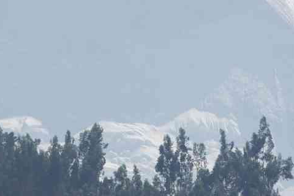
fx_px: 5357
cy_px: 23
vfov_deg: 2.1
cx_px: 133
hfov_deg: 3.1
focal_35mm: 656
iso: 200
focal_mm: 210
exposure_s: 1/250
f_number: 10
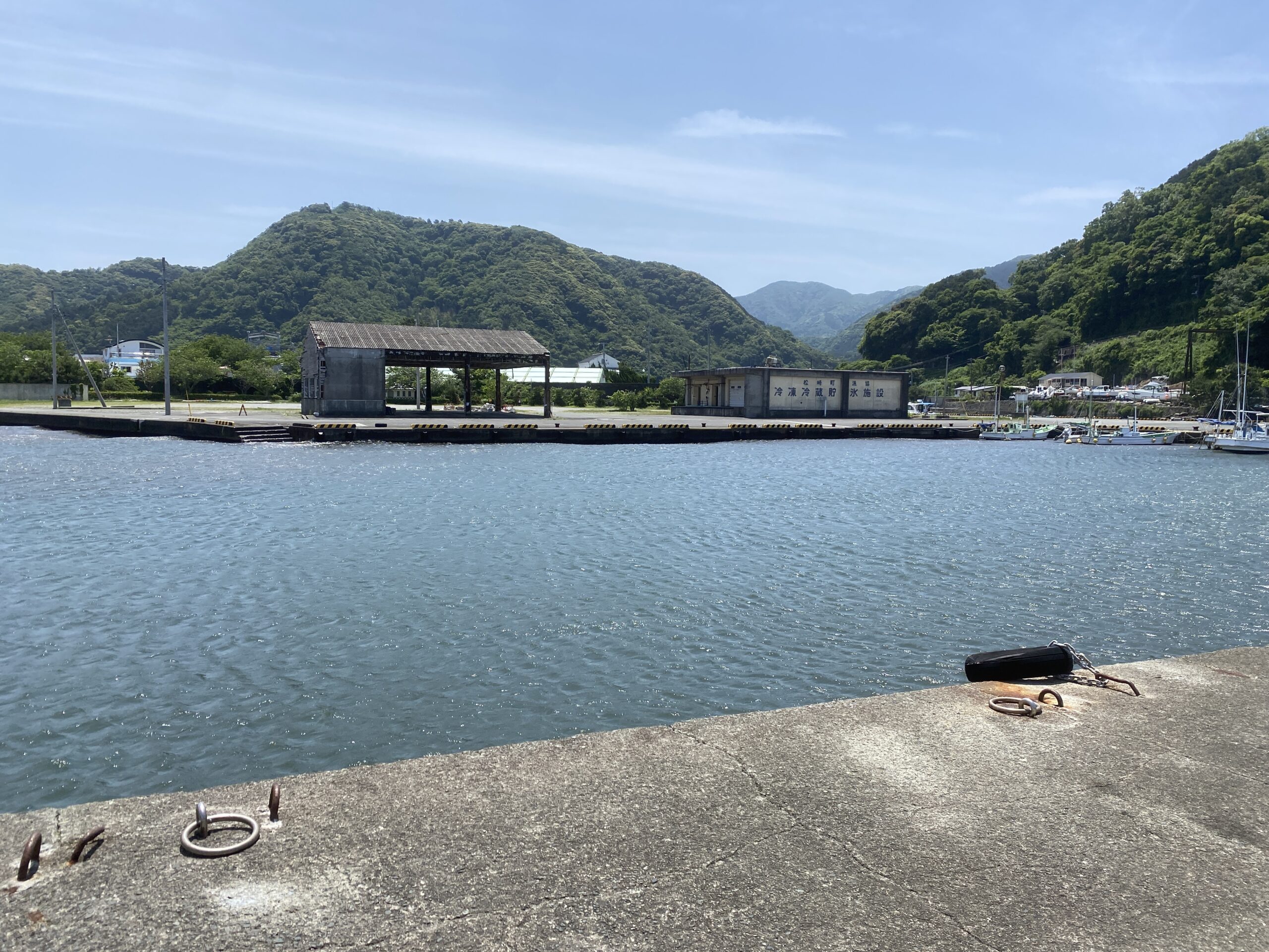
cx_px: 634
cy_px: 476
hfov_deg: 67.3
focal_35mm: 26
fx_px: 953
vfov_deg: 53.1
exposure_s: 1/3401
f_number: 1.8
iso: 32
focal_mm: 4.25
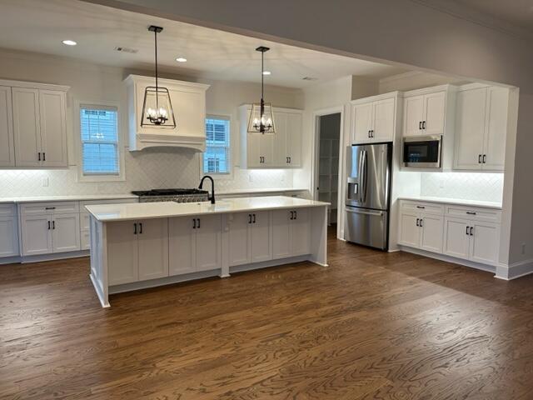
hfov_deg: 71.6
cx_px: 266
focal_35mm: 24
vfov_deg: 56.8
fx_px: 370
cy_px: 200
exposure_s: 1/120
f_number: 1.78
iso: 125
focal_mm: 6.86
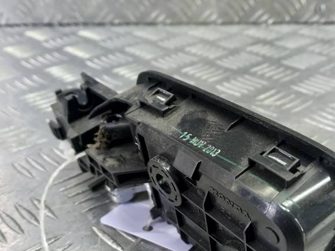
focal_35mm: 44
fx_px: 426
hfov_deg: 42.7
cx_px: 208
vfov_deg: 32.5
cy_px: 173
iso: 100
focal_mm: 4.6
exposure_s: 1/50
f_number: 1.8
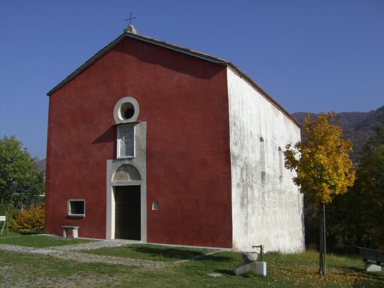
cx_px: 192
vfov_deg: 37.7
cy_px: 144
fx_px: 422
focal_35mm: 38
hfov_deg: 49.0
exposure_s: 1/1000
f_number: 4.3
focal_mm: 6.2
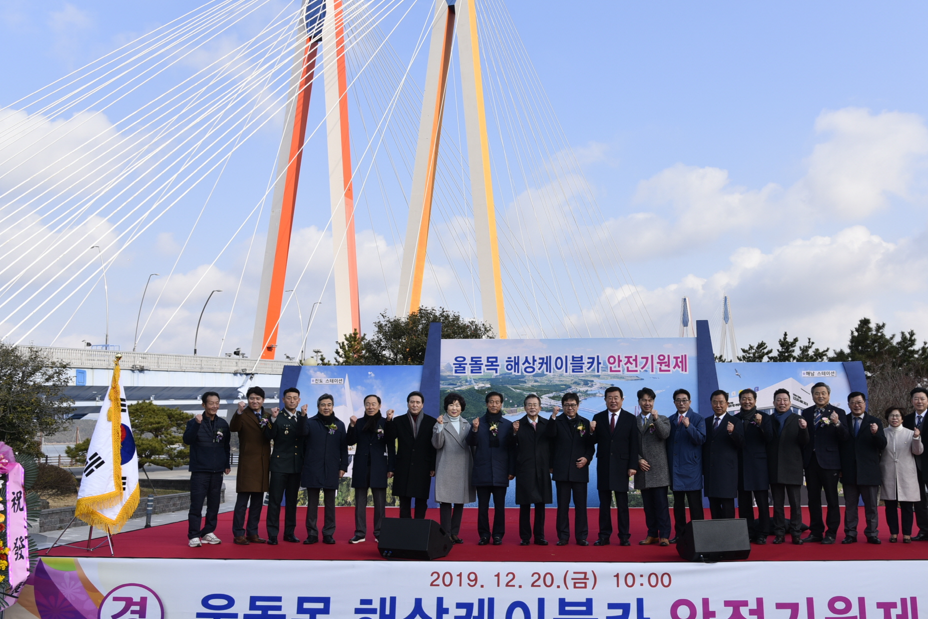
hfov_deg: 59.7
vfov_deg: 42.3
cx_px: 564
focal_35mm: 31
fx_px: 799
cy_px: 316
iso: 100
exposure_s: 1/250
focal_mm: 24
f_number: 7.1
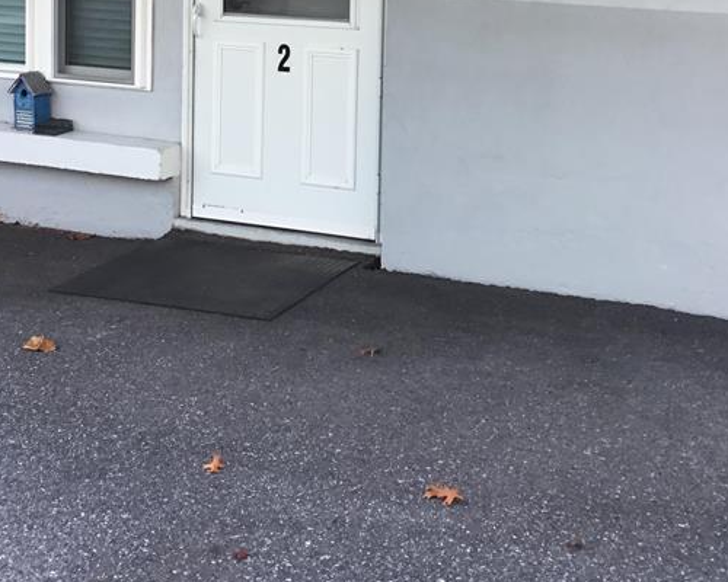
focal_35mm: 62
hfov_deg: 30.5
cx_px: 411
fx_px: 1336
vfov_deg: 23.8
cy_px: 31
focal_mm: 3.3
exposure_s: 1/162
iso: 25
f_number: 2.4
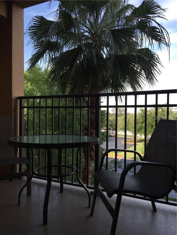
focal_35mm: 29
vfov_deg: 61.7
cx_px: 88
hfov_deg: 48.2
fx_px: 198
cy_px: 118
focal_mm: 4.15
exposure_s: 1/719
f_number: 2.2
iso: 40
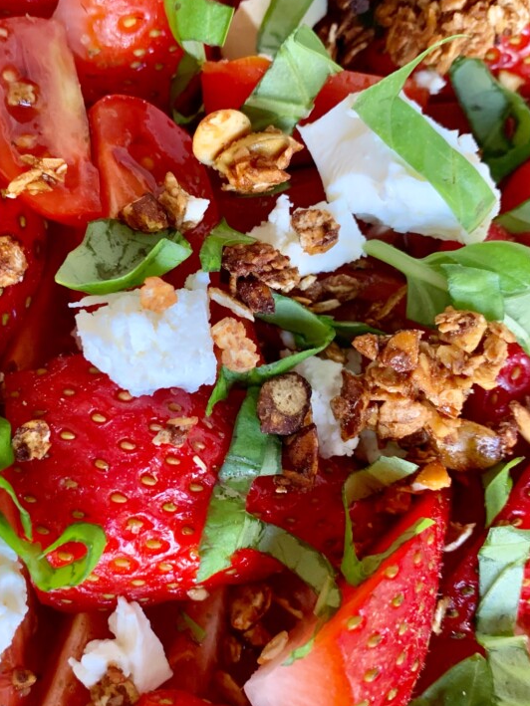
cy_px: 375
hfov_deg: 32.5
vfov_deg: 42.9
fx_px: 898
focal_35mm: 44
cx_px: 167
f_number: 1.8
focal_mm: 4.25
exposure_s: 1/60
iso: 160
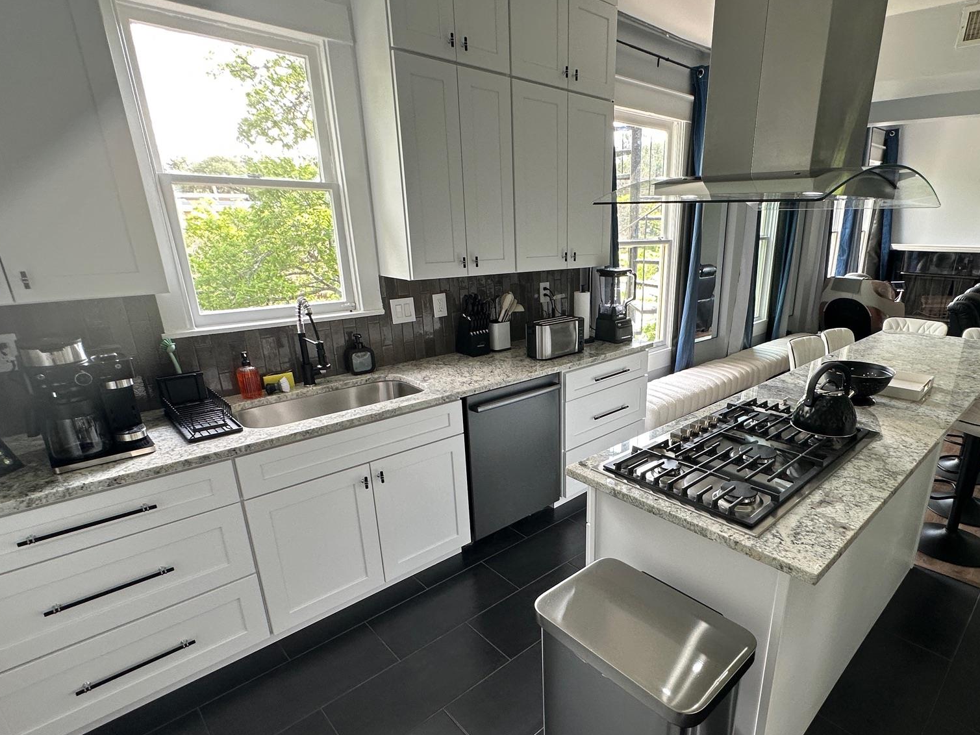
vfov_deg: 68.5
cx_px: 572
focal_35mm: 19
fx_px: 538
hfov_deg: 83.9
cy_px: 409
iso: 100
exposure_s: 1/99
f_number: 2.2
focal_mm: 2.22
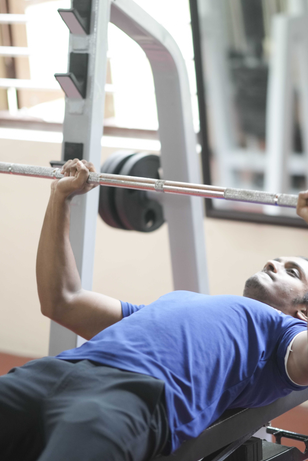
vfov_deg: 16.0
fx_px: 1643
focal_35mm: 128
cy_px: 230
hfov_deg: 10.7
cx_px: 222
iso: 1250
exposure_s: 1/200
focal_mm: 85
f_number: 1.4
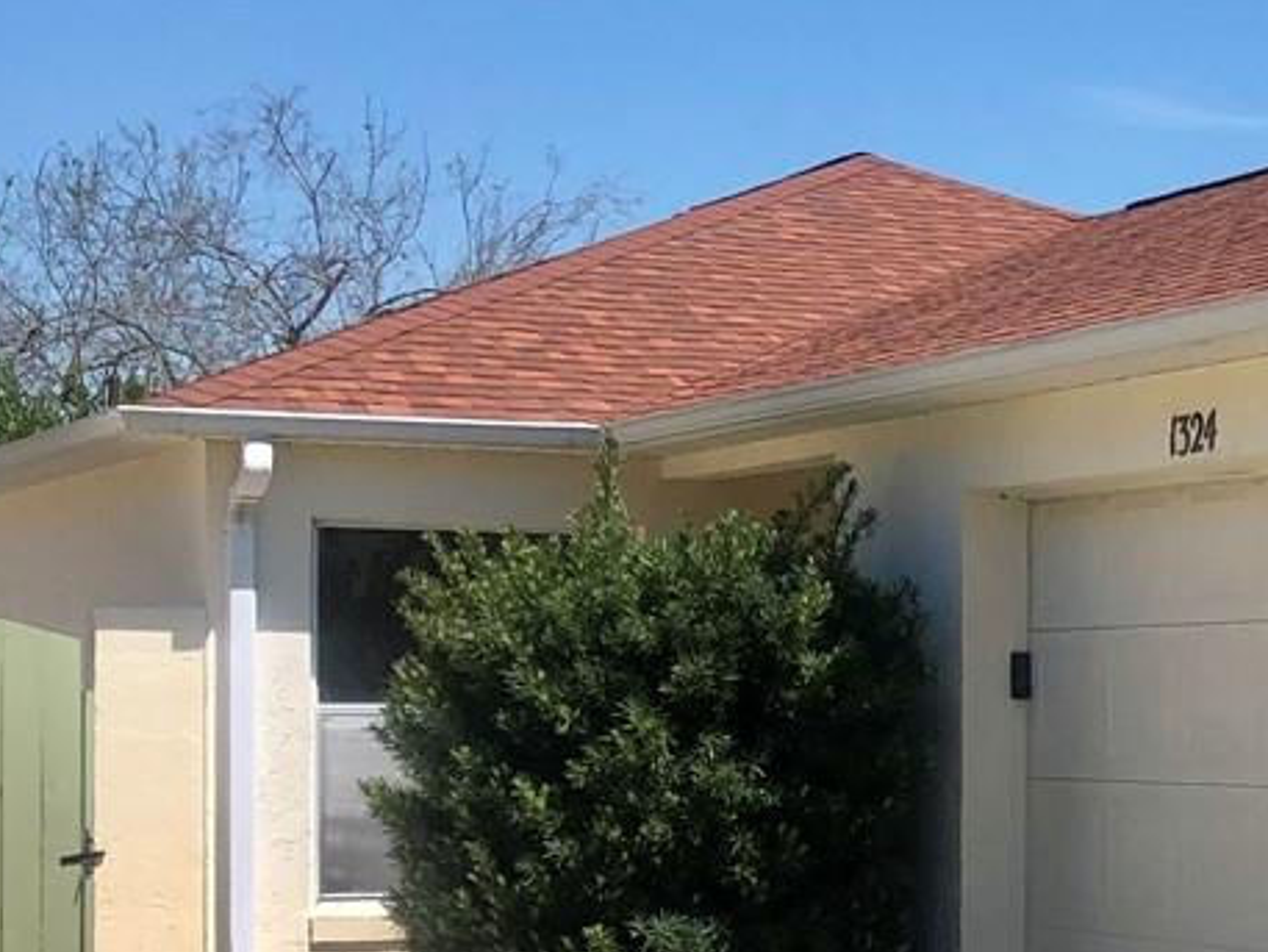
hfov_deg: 18.3
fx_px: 3591
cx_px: 1759
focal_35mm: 98
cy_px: 752
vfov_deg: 15.0
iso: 20
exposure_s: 1/3472
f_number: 1.8
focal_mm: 3.99
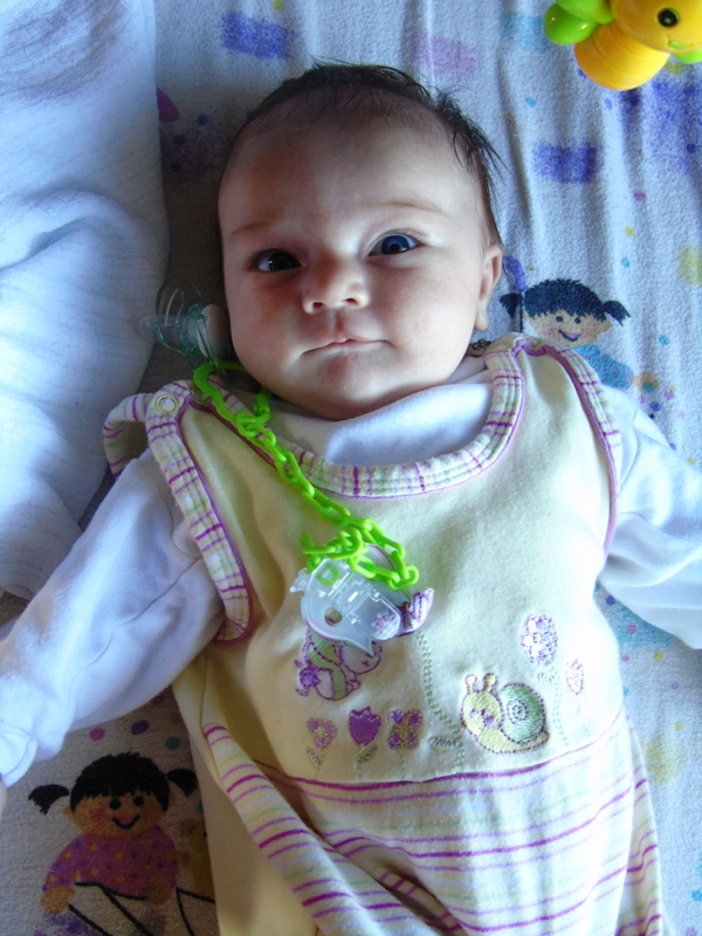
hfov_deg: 41.8
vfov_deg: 54.0
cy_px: 468
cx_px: 351
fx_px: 919
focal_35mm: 34
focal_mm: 6.1
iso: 320
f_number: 3.8
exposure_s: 1/30
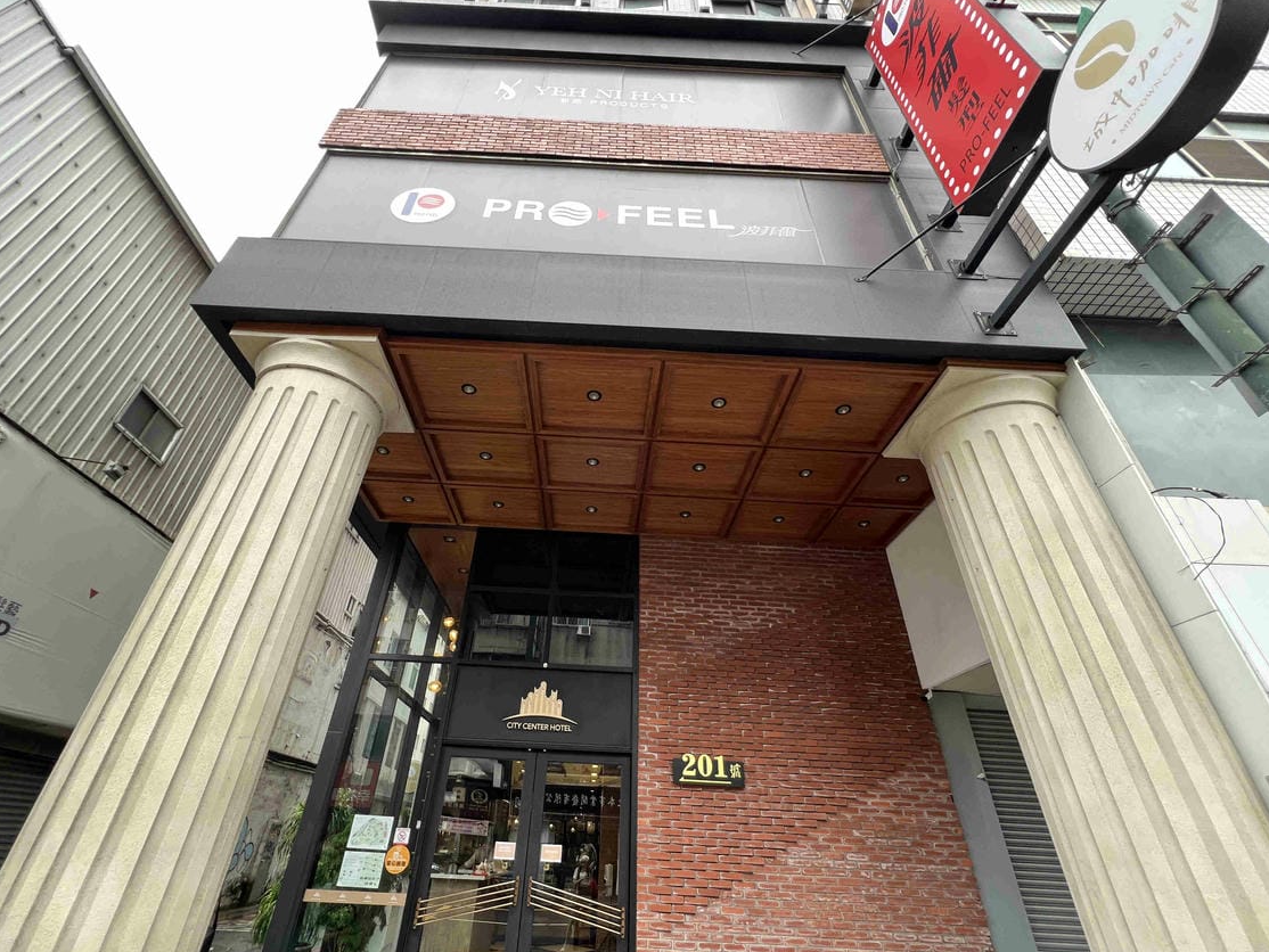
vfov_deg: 85.7
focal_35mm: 14
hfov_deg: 102.0
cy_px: 490
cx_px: 607
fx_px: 513
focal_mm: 1.57
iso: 80
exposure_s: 1/99
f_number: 1.8
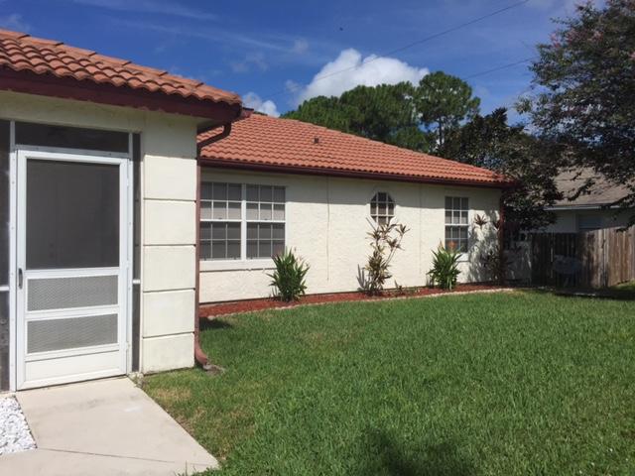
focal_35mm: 29
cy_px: 238
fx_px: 532
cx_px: 318
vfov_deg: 48.2
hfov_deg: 61.7
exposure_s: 1/5650
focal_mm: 4.15
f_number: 2.2
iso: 32
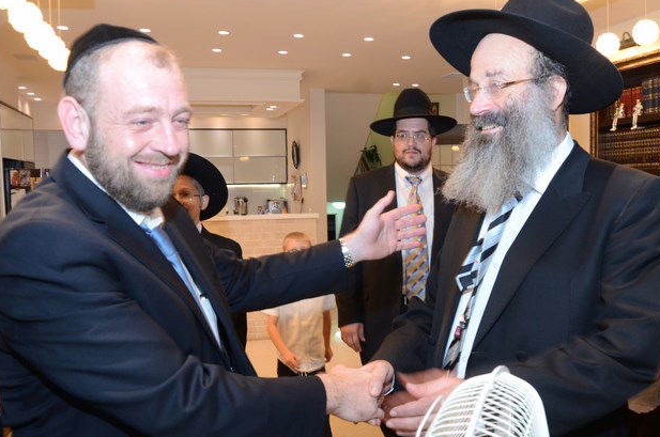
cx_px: 373
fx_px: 640
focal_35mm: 35
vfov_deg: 37.7
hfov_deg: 54.3
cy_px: 239
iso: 1250
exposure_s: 1/60
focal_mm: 18
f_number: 5
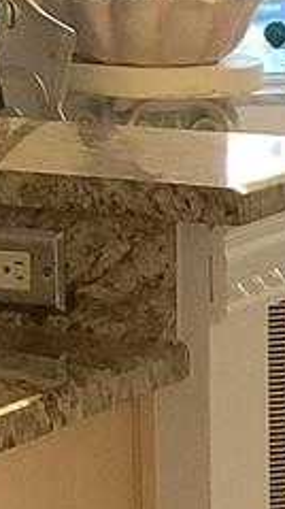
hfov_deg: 5.2
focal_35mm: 226
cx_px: -468
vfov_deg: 9.5
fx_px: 3044
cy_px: -30
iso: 400
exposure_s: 1/60
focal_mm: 3.3
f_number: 2.4
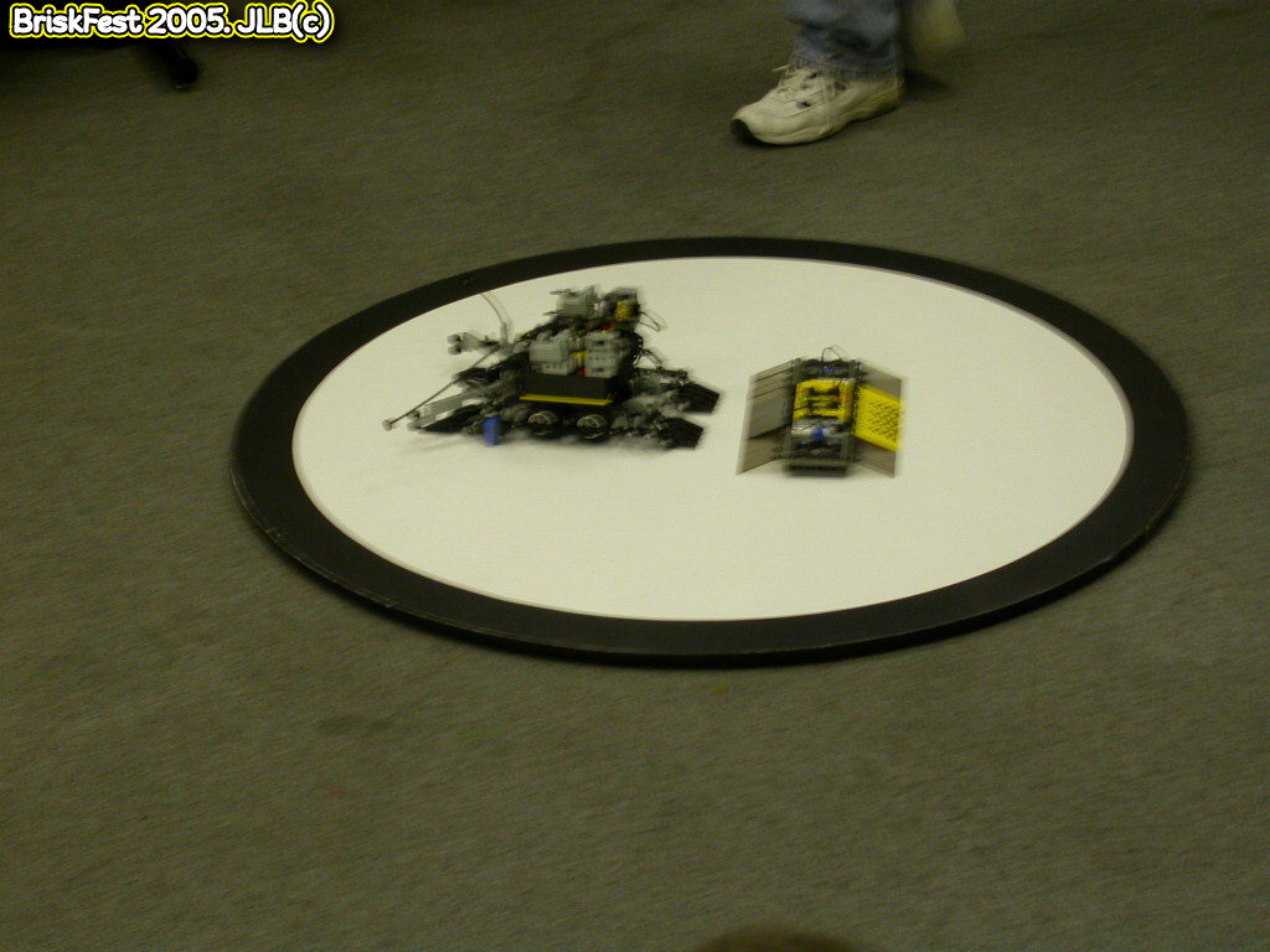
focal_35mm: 111
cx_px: 635
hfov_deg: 17.7
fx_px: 4072
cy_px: 476
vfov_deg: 13.3
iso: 100
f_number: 4.2
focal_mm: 23.1
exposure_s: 1/12.7
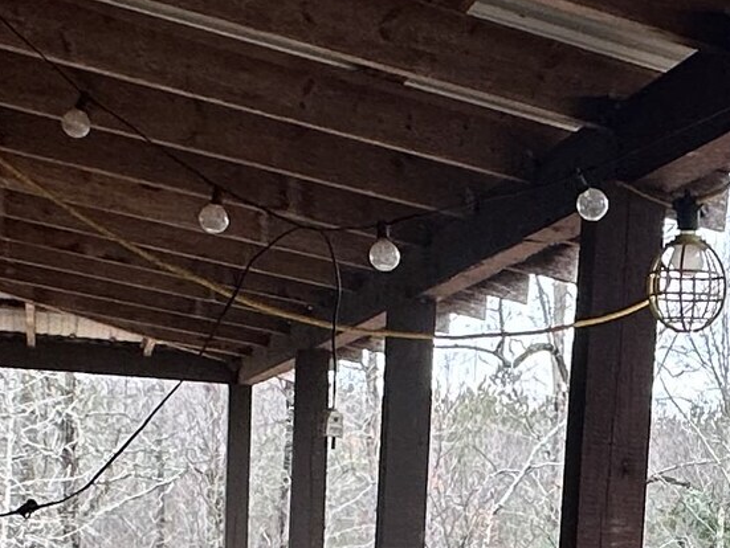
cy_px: 645
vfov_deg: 18.0
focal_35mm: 78
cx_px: 755
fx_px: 1646
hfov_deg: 23.8
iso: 80
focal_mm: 2.22
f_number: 2.2
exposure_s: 1/99
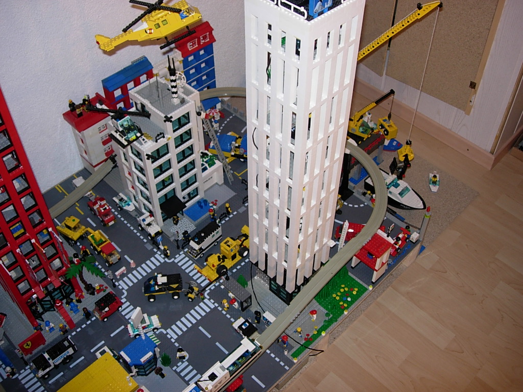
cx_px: 262
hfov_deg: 49.0
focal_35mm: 38
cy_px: 196
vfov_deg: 37.7
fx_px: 574
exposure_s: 1/64
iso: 79
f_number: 2.8
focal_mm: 7.8
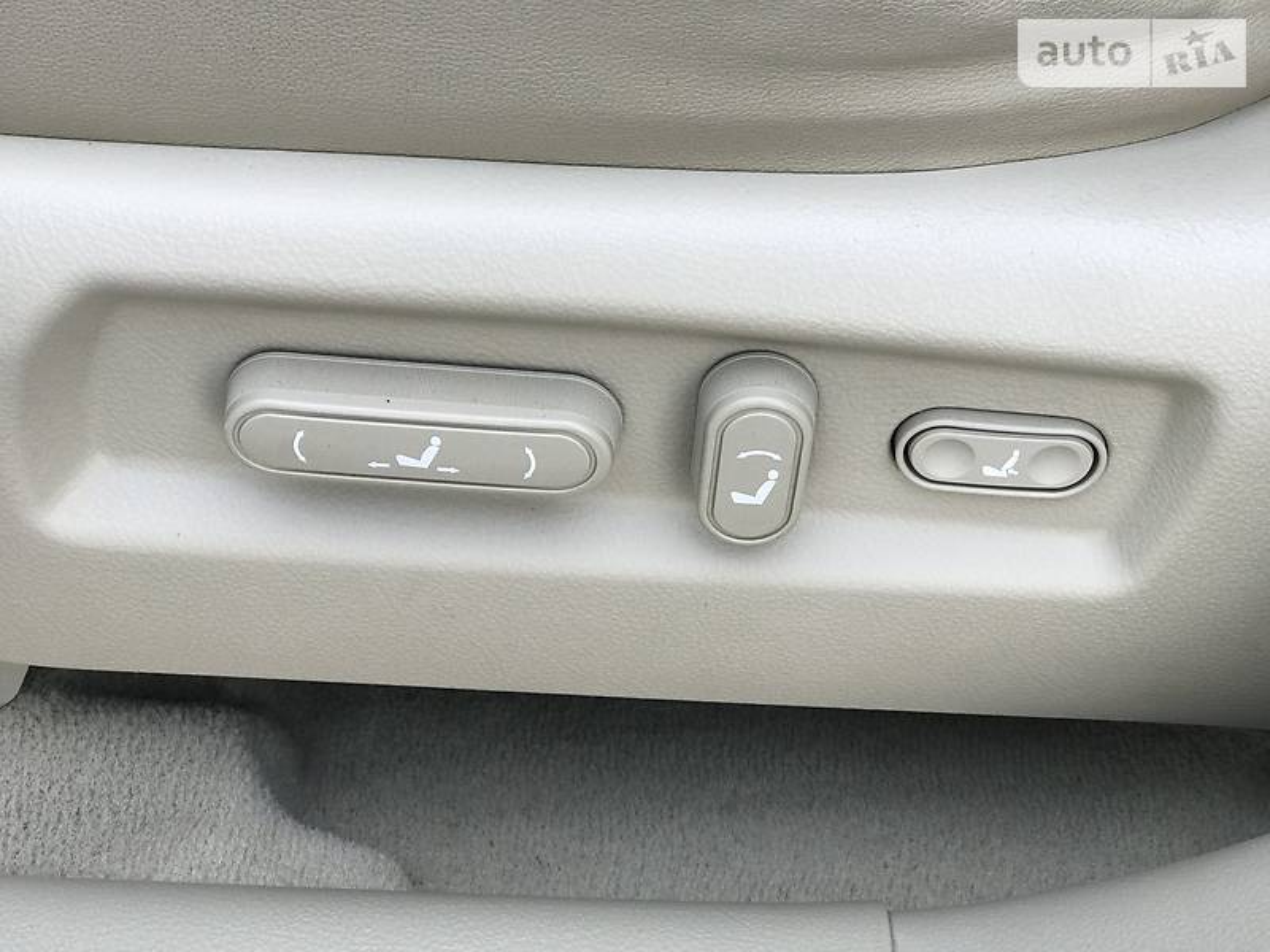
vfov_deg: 25.7
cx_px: 635
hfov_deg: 33.8
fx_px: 2091
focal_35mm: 57
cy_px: 476
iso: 25
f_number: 2.8
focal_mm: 6.6
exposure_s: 1/50
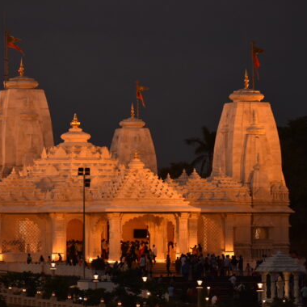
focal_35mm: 251
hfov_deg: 7.0
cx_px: 101
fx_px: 2518
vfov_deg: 7.0
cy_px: 143
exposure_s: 1/100
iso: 400
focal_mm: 110
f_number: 4.8
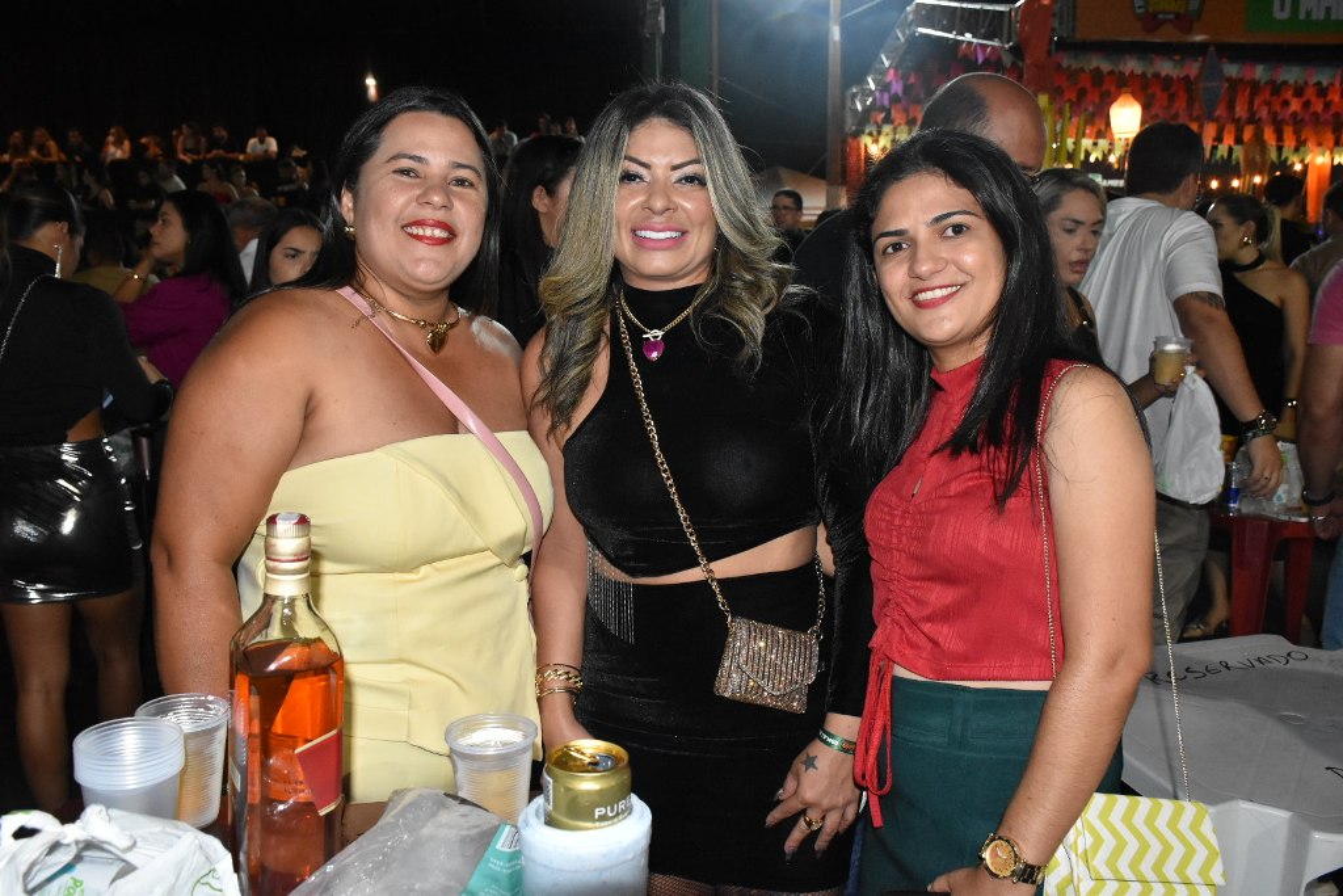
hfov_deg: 61.9
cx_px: 672
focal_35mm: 30
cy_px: 448
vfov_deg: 43.6
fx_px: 1119
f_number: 6.3
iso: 2500
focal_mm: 20
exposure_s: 1/100
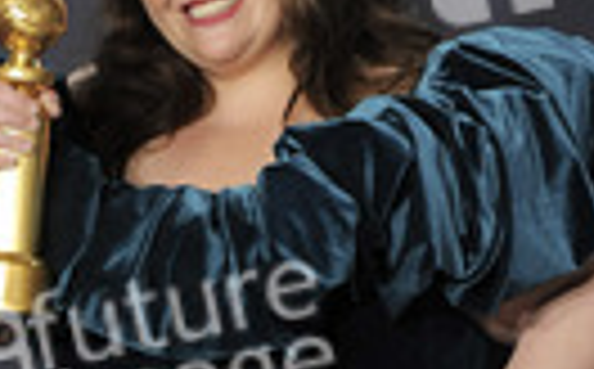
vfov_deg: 4.6
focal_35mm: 285
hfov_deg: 7.4
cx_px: 236
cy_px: 594
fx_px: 4606
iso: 2500
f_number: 5
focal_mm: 92
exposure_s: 1/125
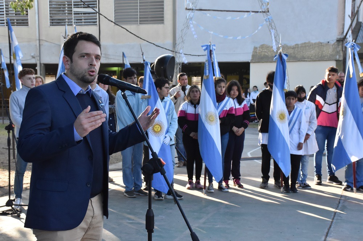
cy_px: 120
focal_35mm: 60
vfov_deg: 22.6
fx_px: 605
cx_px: 182
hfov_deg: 33.4
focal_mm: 40
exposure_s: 1/500
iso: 2000
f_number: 11
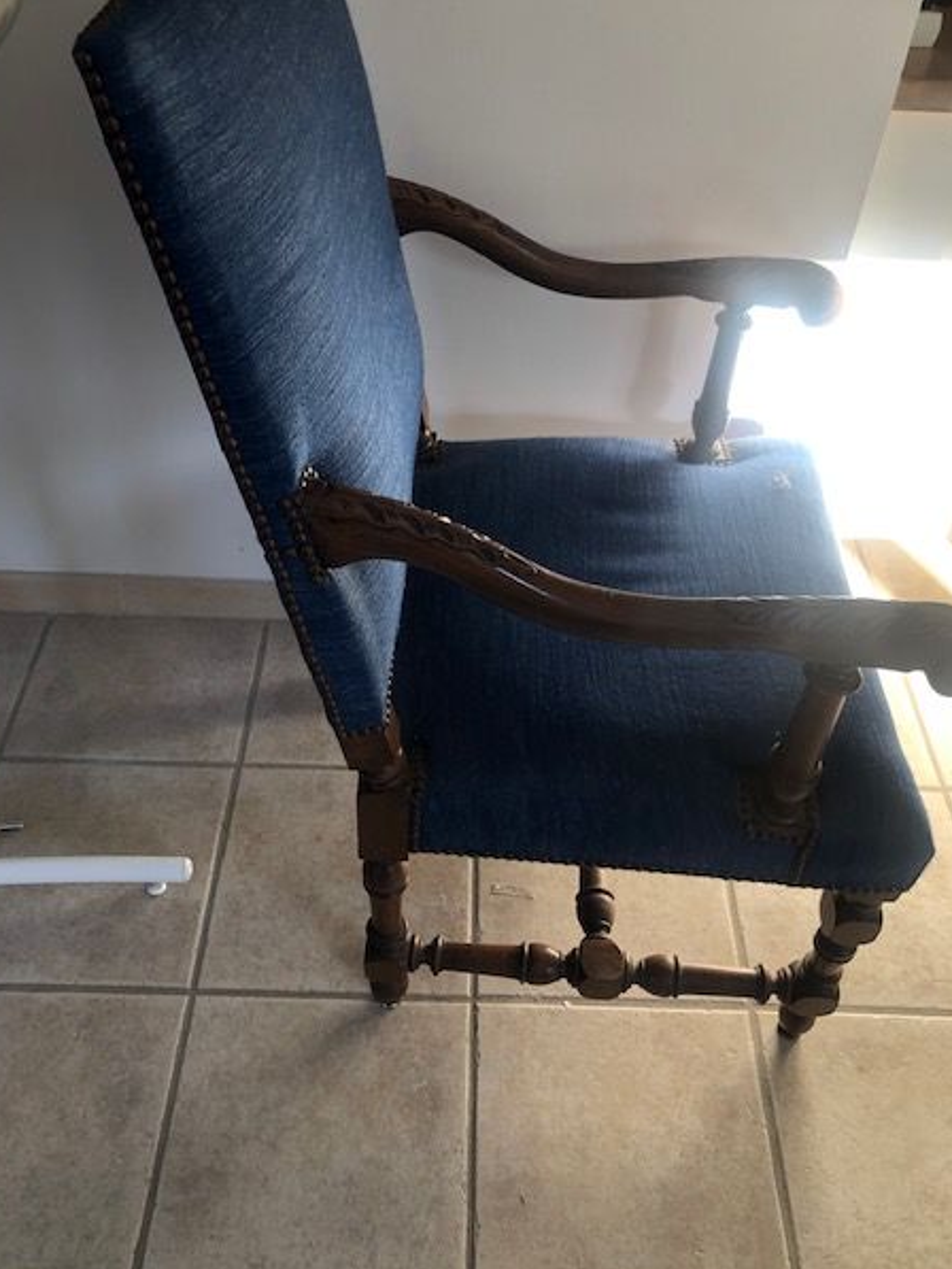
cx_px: 482
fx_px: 1100
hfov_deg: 46.8
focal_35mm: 30
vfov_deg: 59.9
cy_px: 608
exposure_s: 1/120
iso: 50
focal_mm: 3.99
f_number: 1.8
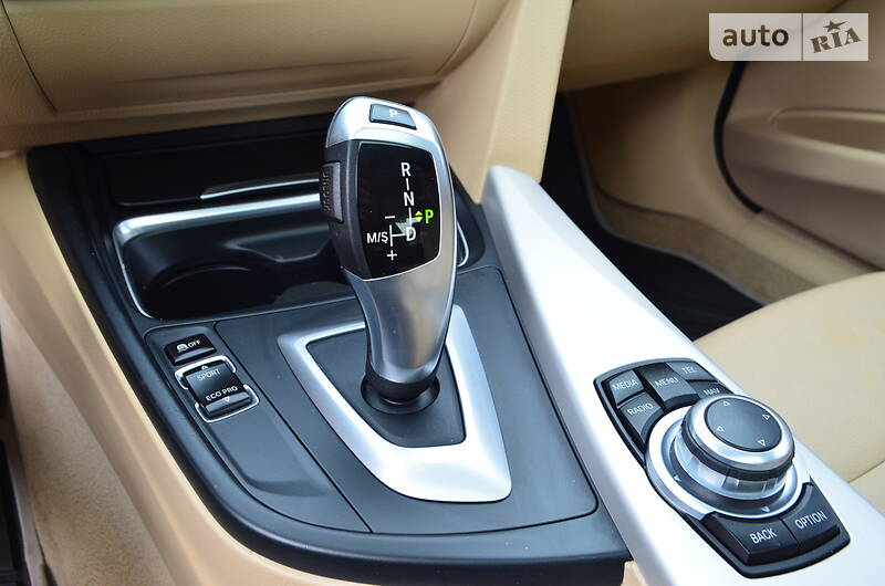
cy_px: 293
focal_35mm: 30
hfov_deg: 62.0
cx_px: 442
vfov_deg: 43.4
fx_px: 736
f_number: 9
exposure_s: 1/40
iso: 400
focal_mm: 20
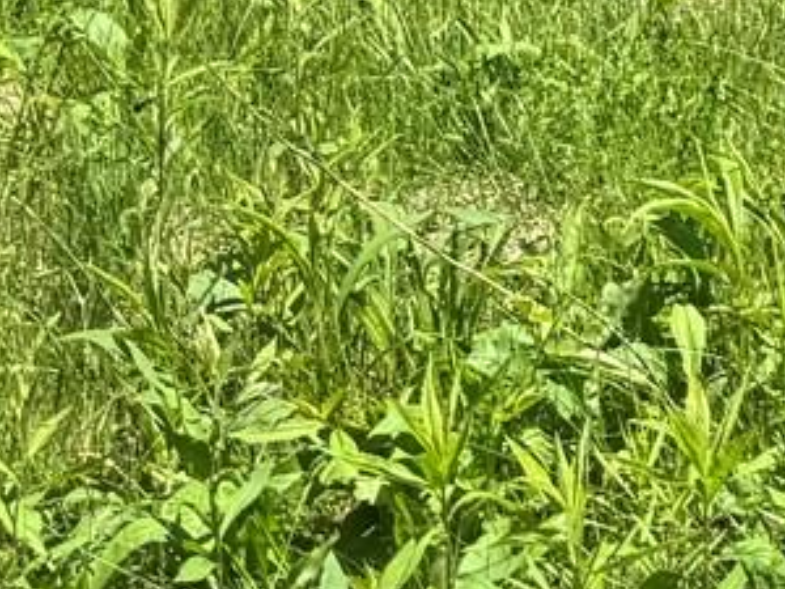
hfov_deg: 10.7
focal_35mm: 164
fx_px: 3719
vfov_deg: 8.0
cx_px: 1735
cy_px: -1076
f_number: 1.78
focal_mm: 6.76
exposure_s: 1/2174
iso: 80
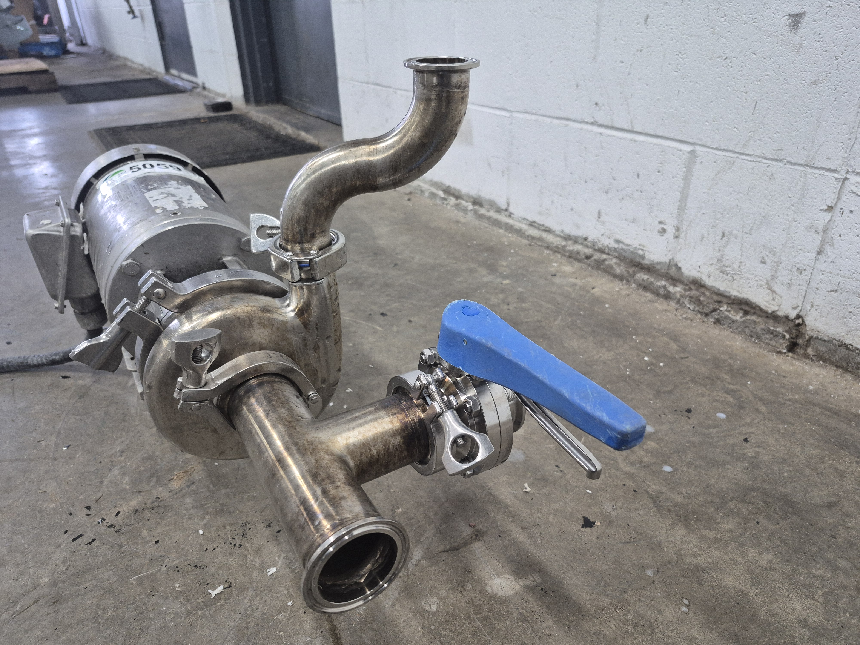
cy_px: 322
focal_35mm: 23
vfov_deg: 58.9
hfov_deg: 73.9
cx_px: 430
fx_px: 571
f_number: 1.8
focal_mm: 5.4
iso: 400
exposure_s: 1/120
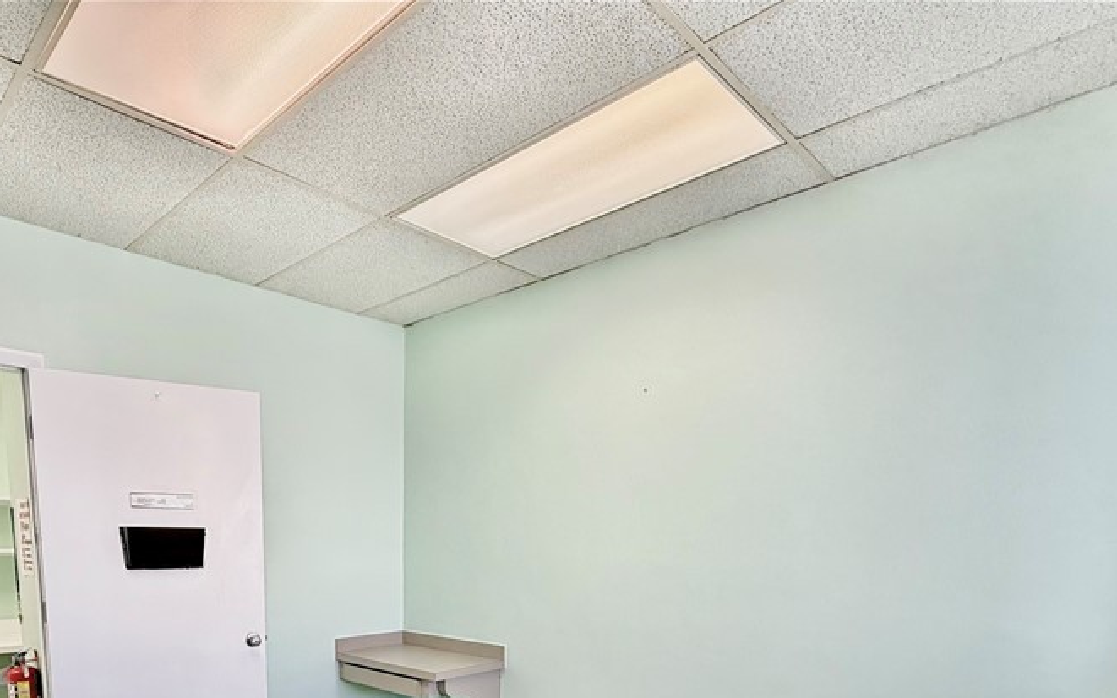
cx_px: 416
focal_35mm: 23
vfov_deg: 46.9
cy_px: 647
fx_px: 700
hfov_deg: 75.7
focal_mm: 2.22
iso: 250
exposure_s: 1/120
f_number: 2.2
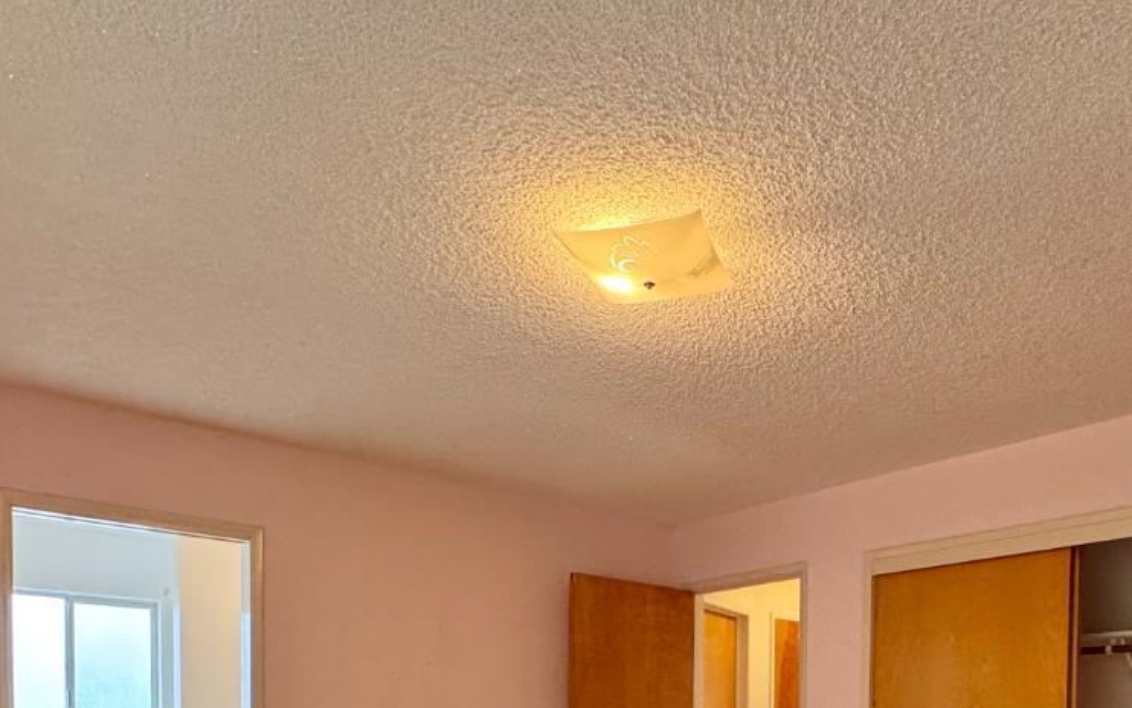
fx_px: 926
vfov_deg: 36.2
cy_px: 759
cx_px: 702
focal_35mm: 30
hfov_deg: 62.1
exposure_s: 1/120
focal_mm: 2.22
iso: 320
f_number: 2.2
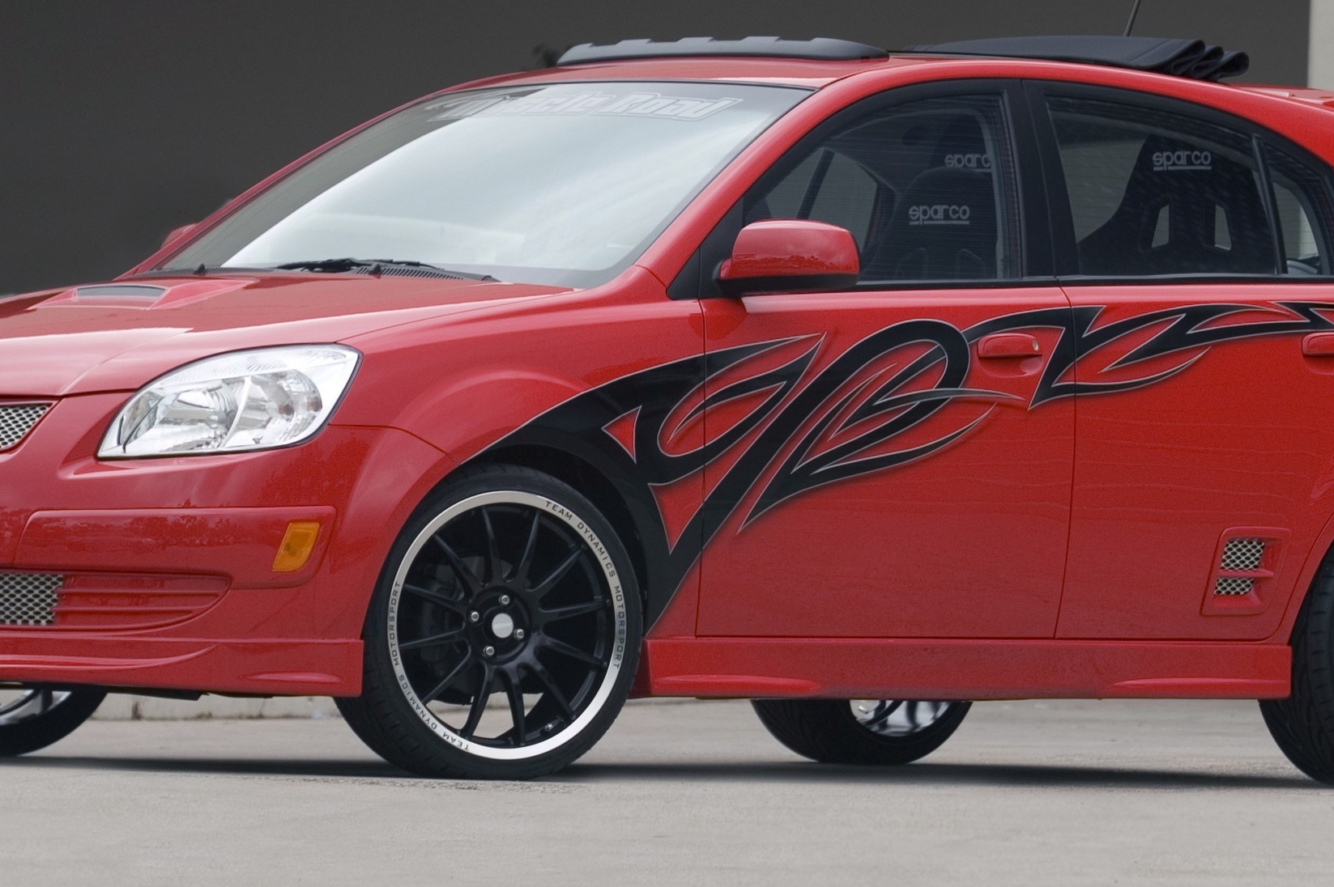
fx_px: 9443
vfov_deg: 5.4
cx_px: 665
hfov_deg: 8.1
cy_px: 313
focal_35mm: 255
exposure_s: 1/125
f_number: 4.5
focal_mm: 112
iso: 200
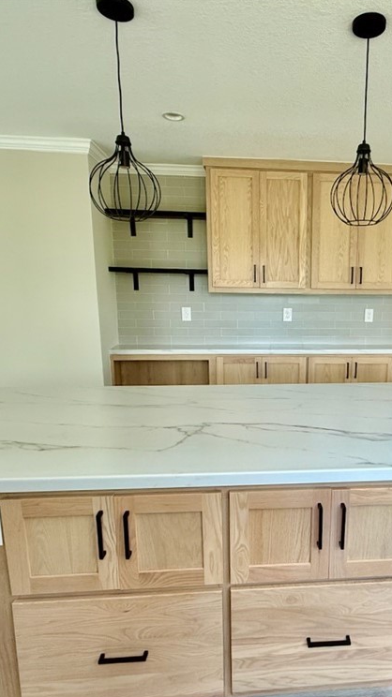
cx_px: 298
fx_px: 388
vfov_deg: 83.8
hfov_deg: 51.1
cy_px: 357
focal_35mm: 21
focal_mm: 2.22
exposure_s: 1/99
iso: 125
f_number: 2.2
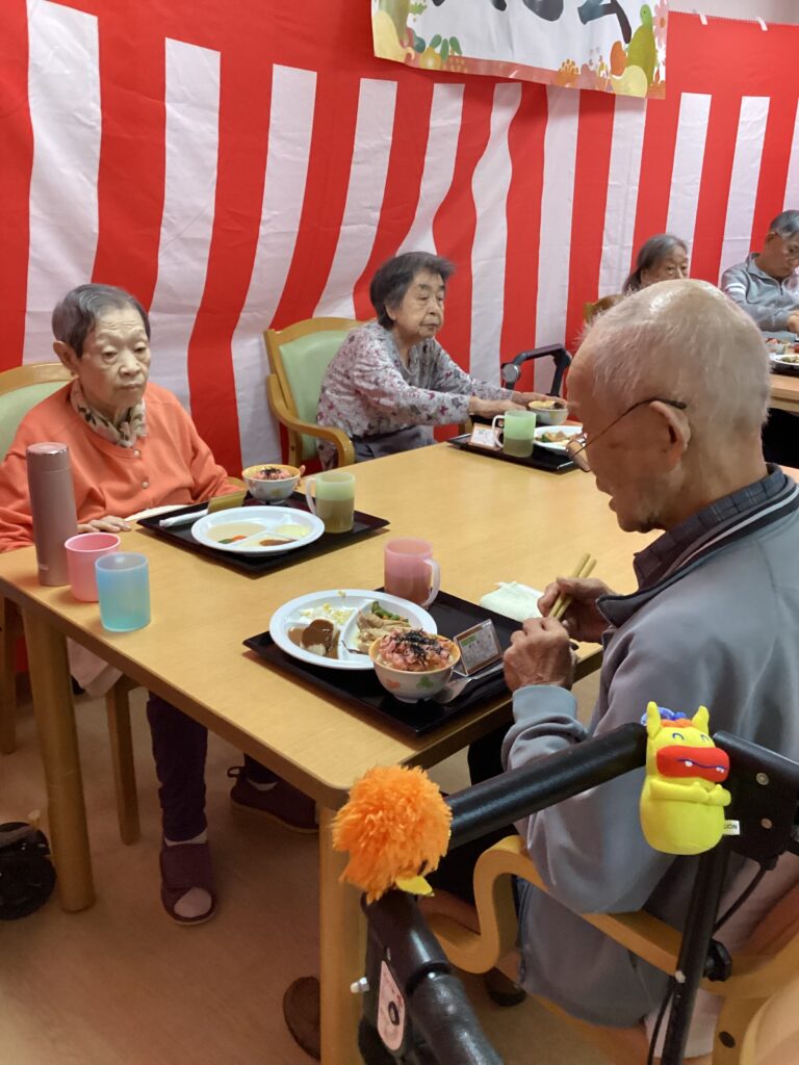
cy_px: 532
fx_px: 954
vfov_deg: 58.4
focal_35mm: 31
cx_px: 400
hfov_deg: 45.4
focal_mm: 3.3
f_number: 2.4
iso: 320
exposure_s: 1/60
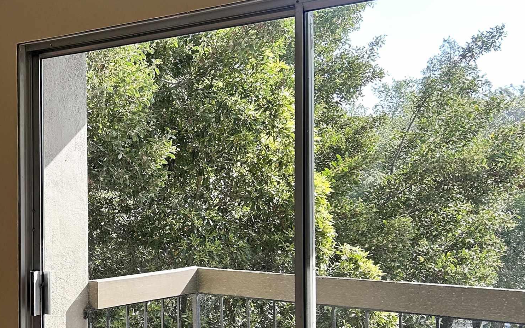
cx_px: 47
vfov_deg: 22.5
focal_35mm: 57
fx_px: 816
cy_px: 243
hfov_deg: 33.7
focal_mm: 5.7
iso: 50
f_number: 1.5
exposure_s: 1/506
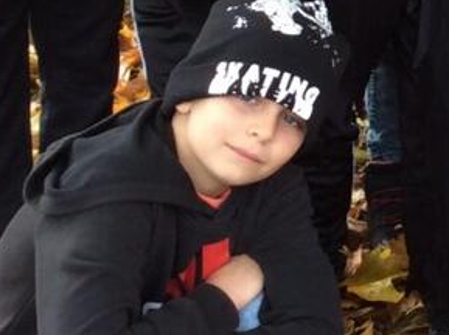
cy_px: -176
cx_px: 825
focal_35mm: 148
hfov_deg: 12.2
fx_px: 1917
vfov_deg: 9.7
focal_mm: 3.3
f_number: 2.4
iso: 32
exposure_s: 1/50
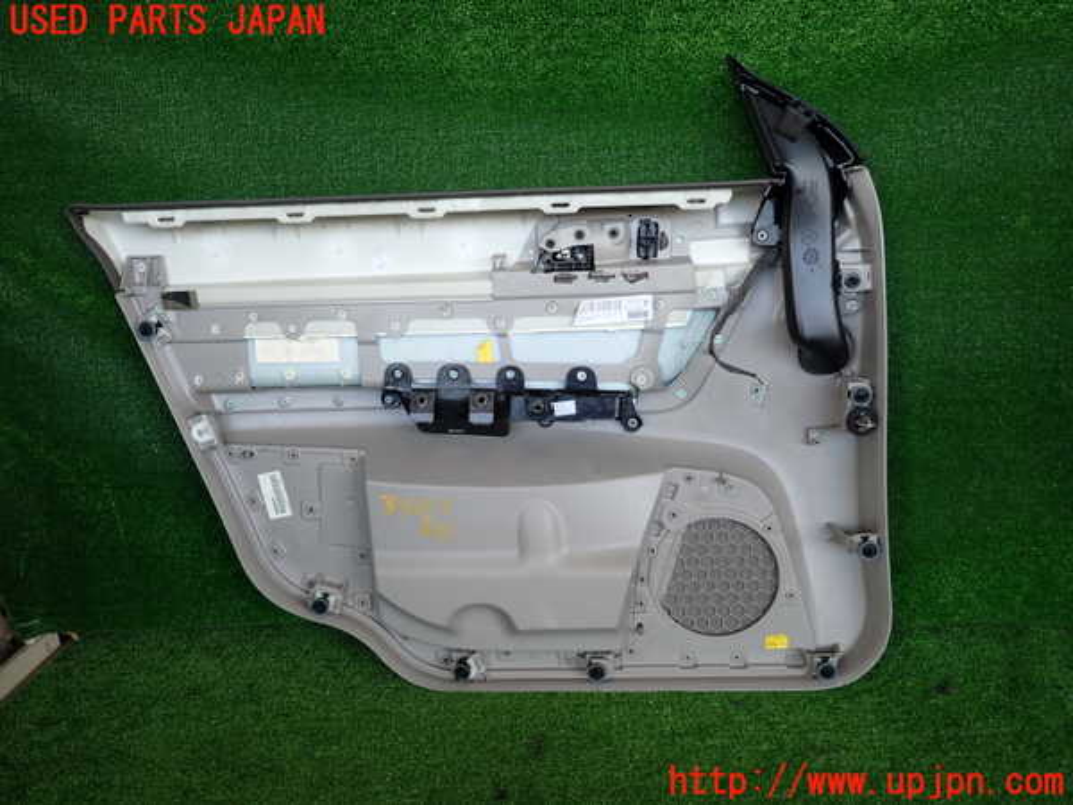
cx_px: 536
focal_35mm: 25
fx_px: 775
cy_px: 402
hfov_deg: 69.4
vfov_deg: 54.9
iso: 125
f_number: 2
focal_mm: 4.5
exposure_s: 1/125
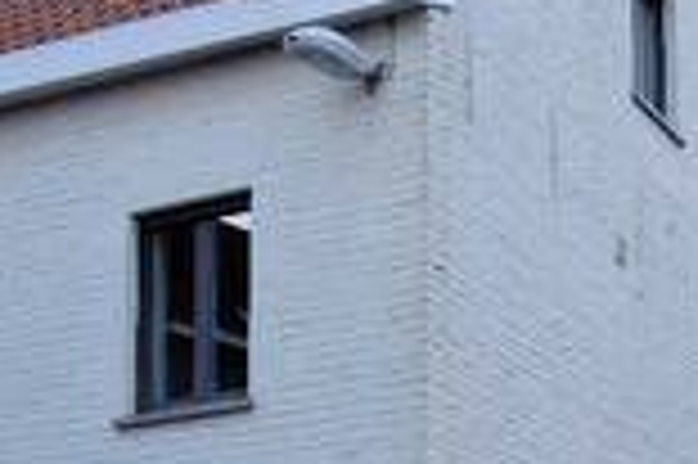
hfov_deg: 16.9
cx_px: 410
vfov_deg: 11.1
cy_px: 563
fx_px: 2344
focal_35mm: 121
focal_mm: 5.4
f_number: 4
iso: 125
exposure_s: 1/800
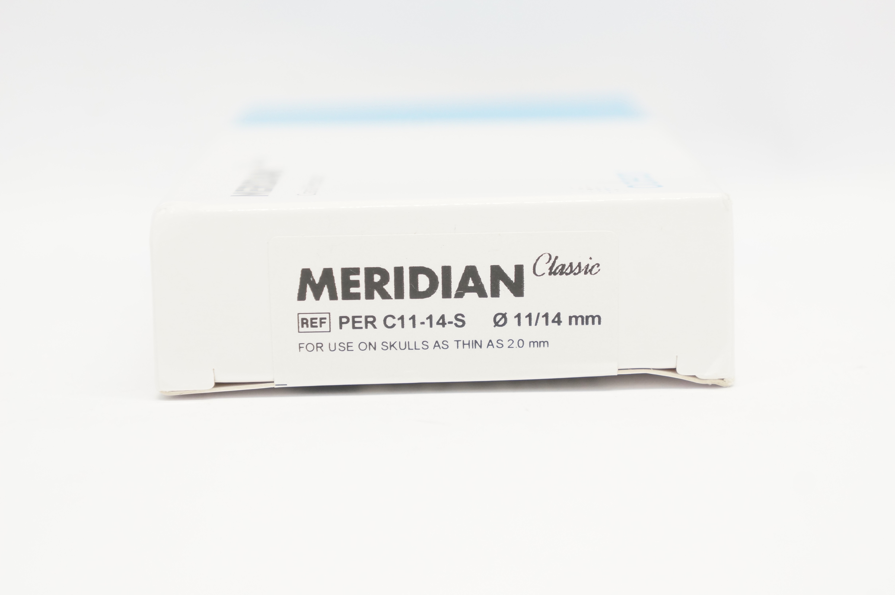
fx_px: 2049
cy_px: 298
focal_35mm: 82
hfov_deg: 24.6
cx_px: 448
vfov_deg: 16.5
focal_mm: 55
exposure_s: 1/60
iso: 800
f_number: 5.6
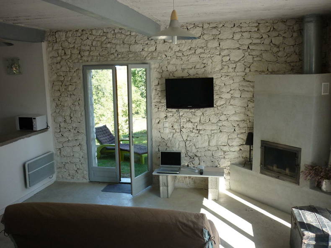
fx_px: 315
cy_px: 124
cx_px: 166
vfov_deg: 42.9
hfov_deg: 55.4
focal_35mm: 33
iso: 80
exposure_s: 1/100
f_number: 2.8
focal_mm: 5.5
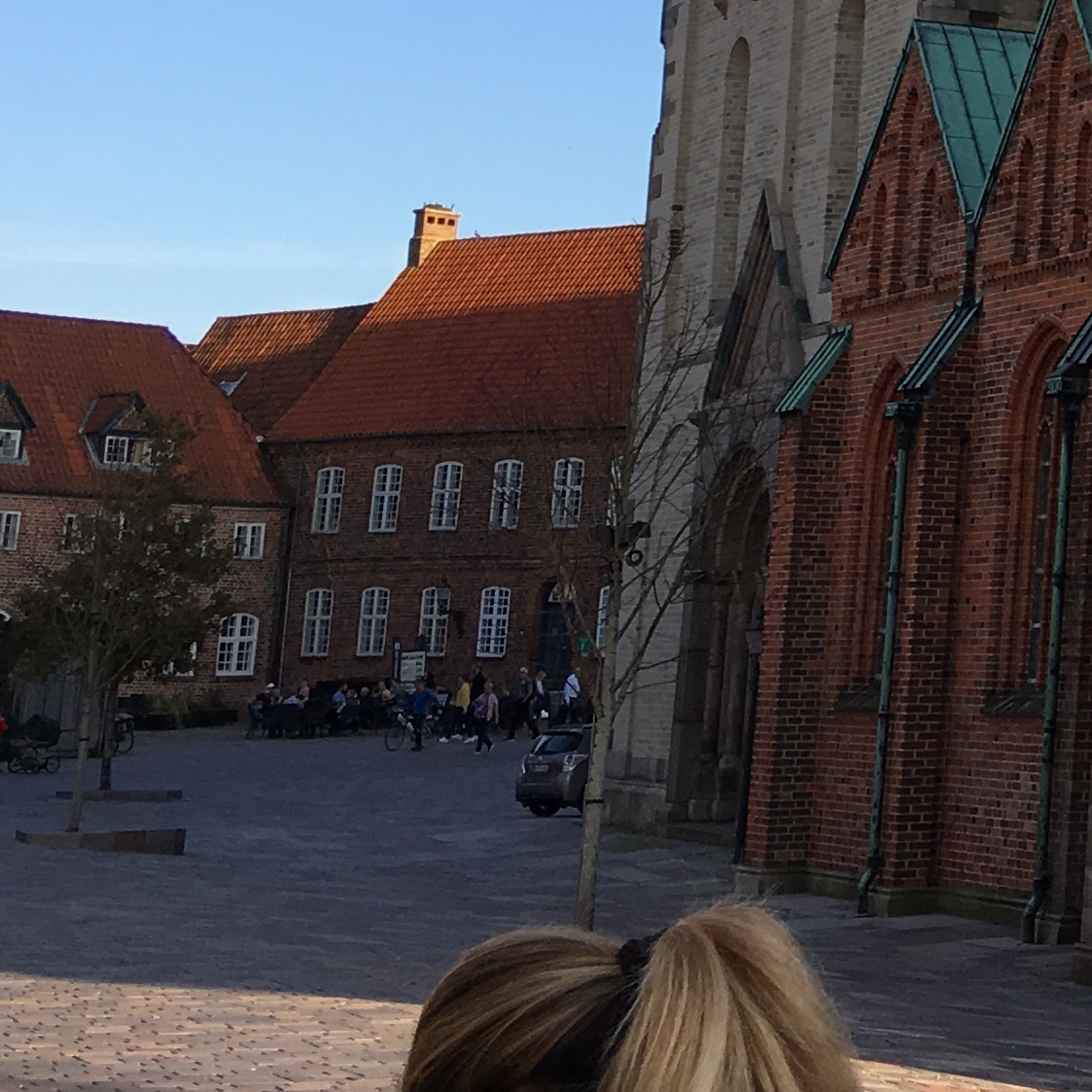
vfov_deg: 18.2
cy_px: -123
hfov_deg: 16.8
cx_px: 1723
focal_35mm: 92
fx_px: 3284
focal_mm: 4.15
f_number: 2.2
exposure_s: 1/565
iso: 25
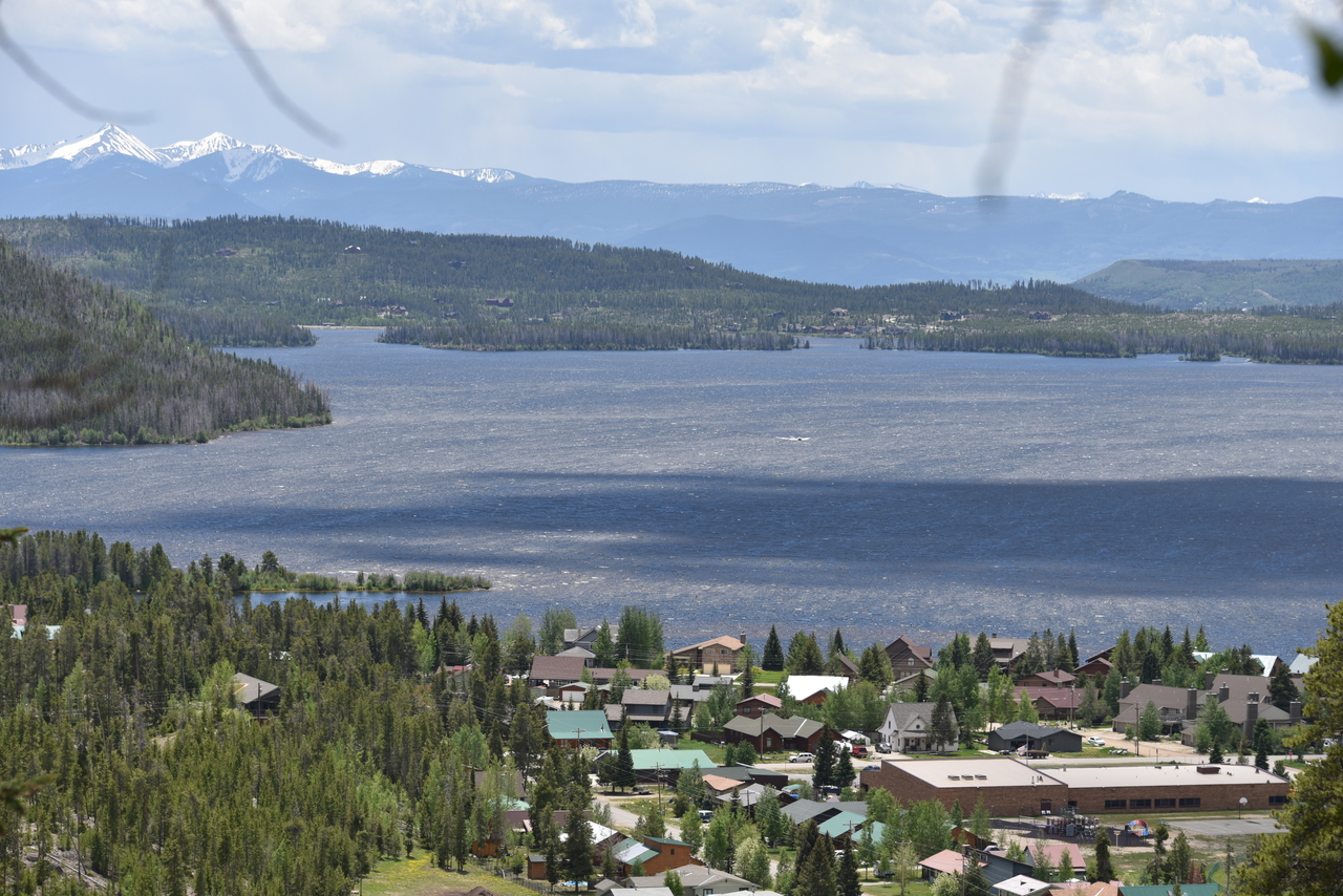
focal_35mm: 122
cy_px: 448
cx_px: 672
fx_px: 4552
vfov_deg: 11.2
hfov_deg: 16.8
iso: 100
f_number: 9
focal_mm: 122
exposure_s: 1/320
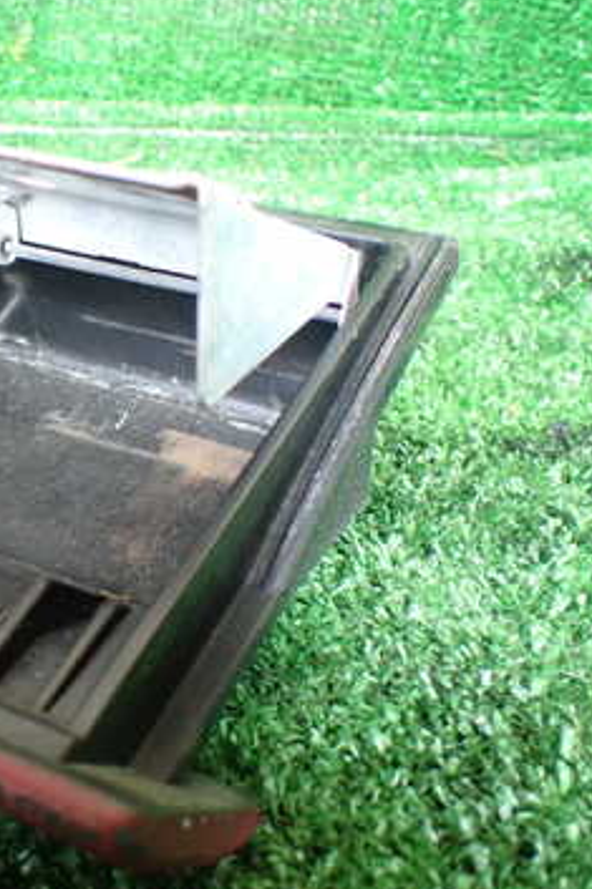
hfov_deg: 23.7
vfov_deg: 37.5
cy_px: 446
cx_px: -76
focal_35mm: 53
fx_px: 1309
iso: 800
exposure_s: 1/80
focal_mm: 5.4
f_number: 2.3
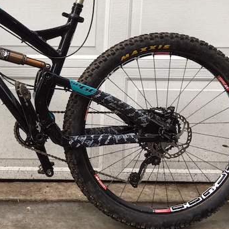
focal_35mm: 60
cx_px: -13
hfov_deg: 26.7
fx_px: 449
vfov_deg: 28.3
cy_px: 64
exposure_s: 1/60
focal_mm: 4.15
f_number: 2.2
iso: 32
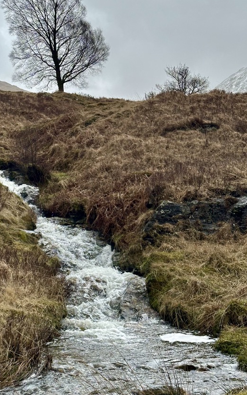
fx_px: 786
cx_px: 62
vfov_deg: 28.2
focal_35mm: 73
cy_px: 166
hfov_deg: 17.8
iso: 64
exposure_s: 1/2203
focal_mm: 6.86
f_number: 1.78
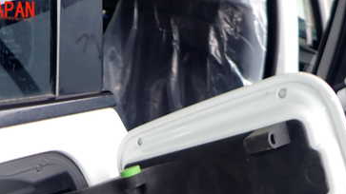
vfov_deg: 24.7
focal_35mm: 45
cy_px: 213
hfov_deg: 45.3
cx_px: 148
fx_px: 413
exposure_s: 1/125
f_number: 2
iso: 100
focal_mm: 4.5
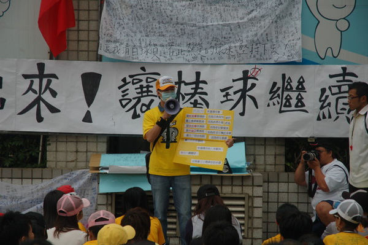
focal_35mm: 105
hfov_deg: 19.5
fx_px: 1072
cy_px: 122
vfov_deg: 13.0
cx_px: 184
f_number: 5.6
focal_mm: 70
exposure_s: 1/125
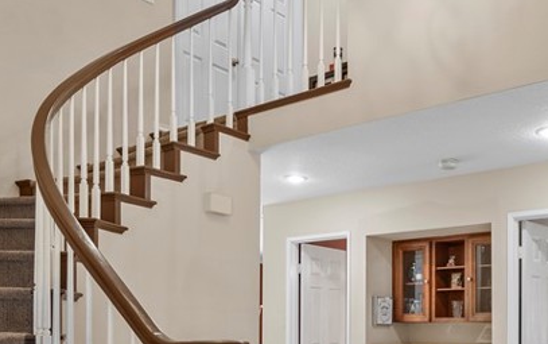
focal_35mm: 41
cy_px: 323
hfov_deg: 46.6
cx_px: 405
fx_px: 613
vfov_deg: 29.7
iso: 250
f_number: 6.7
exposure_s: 1/4
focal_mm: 16
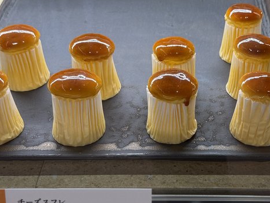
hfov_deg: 55.1
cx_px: 116
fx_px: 257
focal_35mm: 33
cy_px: 100
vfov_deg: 43.0
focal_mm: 6.76
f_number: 1.78
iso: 100
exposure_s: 1/481
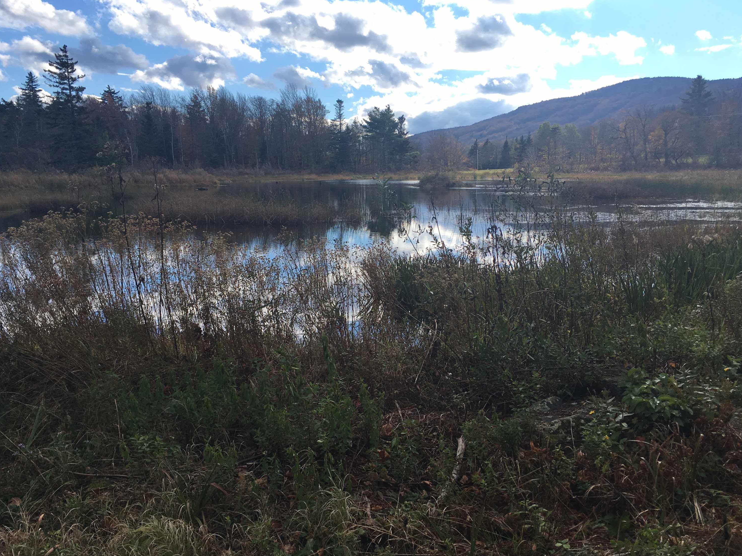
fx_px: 643
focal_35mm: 30
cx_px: 378
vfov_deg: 46.8
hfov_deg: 60.0
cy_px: 276
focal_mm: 4.15
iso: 25
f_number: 2.2
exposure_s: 1/1374
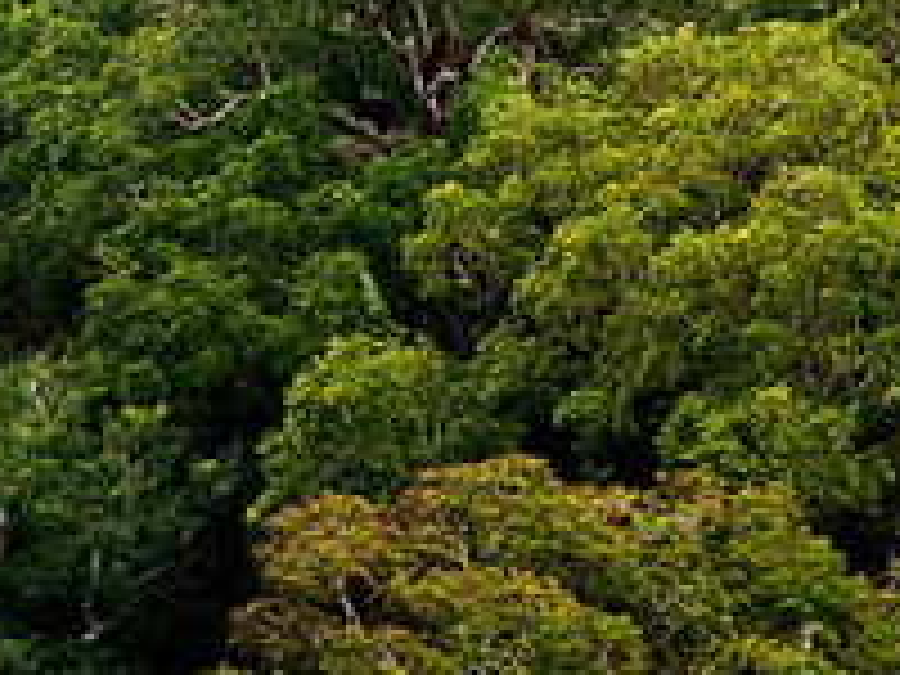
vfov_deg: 4.1
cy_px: -97
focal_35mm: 360
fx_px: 9360
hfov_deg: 5.5
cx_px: 104
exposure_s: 1/250
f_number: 10
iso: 400
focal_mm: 78
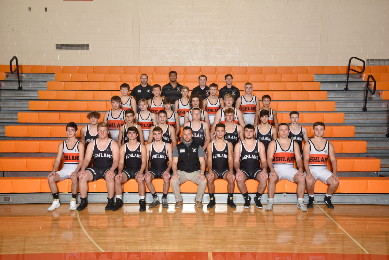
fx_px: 411
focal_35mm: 38
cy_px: 130
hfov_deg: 50.7
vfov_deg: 35.1
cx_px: 194
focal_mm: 38
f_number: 13
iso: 800
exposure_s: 1/60
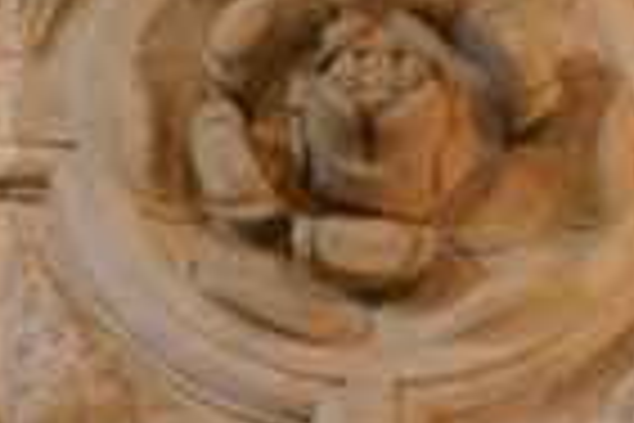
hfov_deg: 4.0
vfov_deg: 2.7
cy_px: -412
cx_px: 310
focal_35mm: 511
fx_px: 8999
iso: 800
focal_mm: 60
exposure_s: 1/30
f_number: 4.5
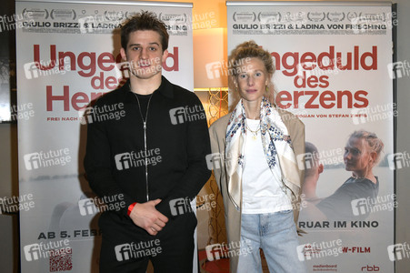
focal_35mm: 35
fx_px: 398
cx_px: 205
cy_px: 136
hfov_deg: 54.5
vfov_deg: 37.8
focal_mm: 35
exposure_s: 1/200
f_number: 6.3
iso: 2000
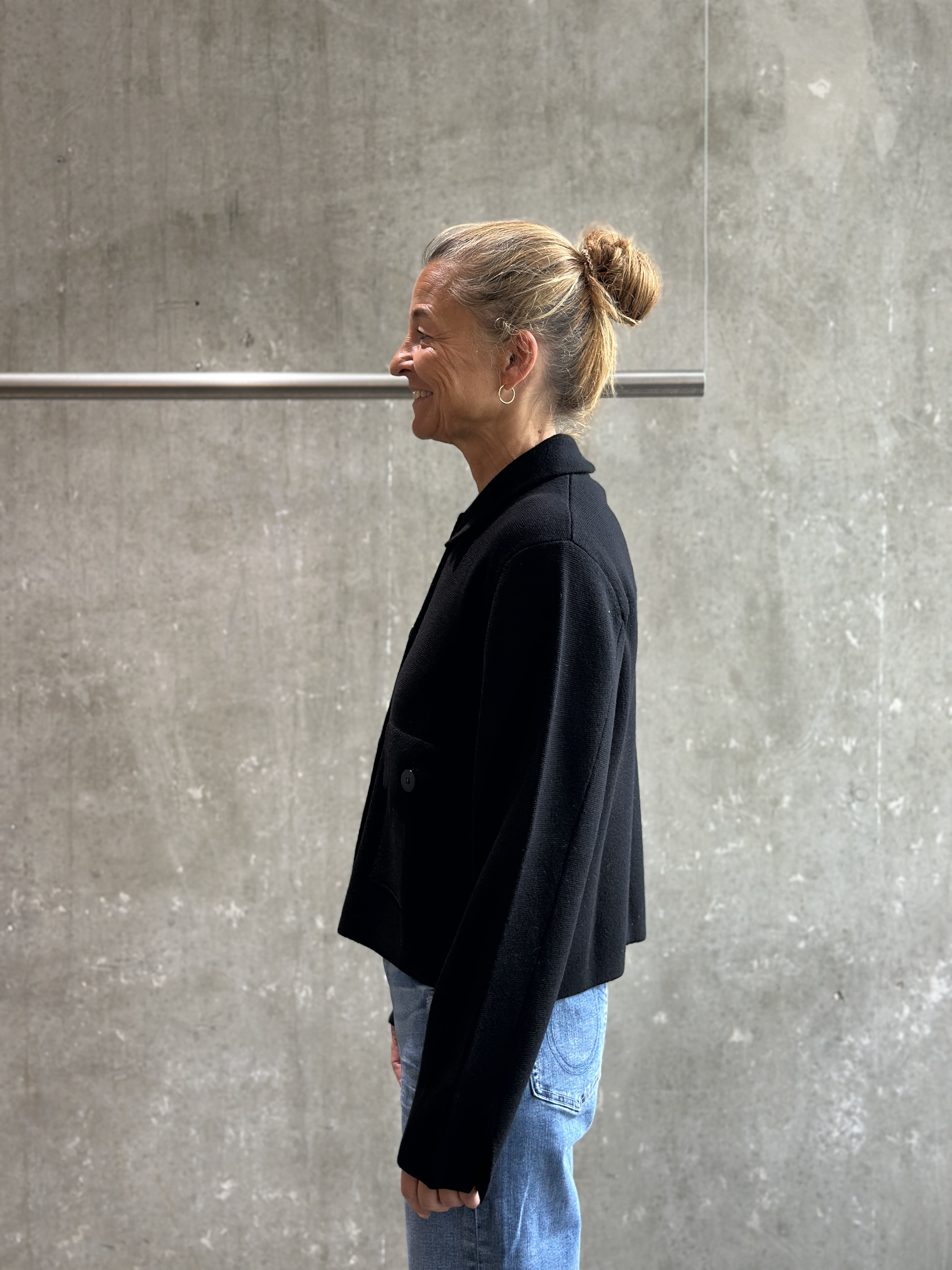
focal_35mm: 48
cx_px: 476
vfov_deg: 39.7
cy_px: 635
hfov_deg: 30.3
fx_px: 1760
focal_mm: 6.86
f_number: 1.78
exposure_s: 1/133
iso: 125
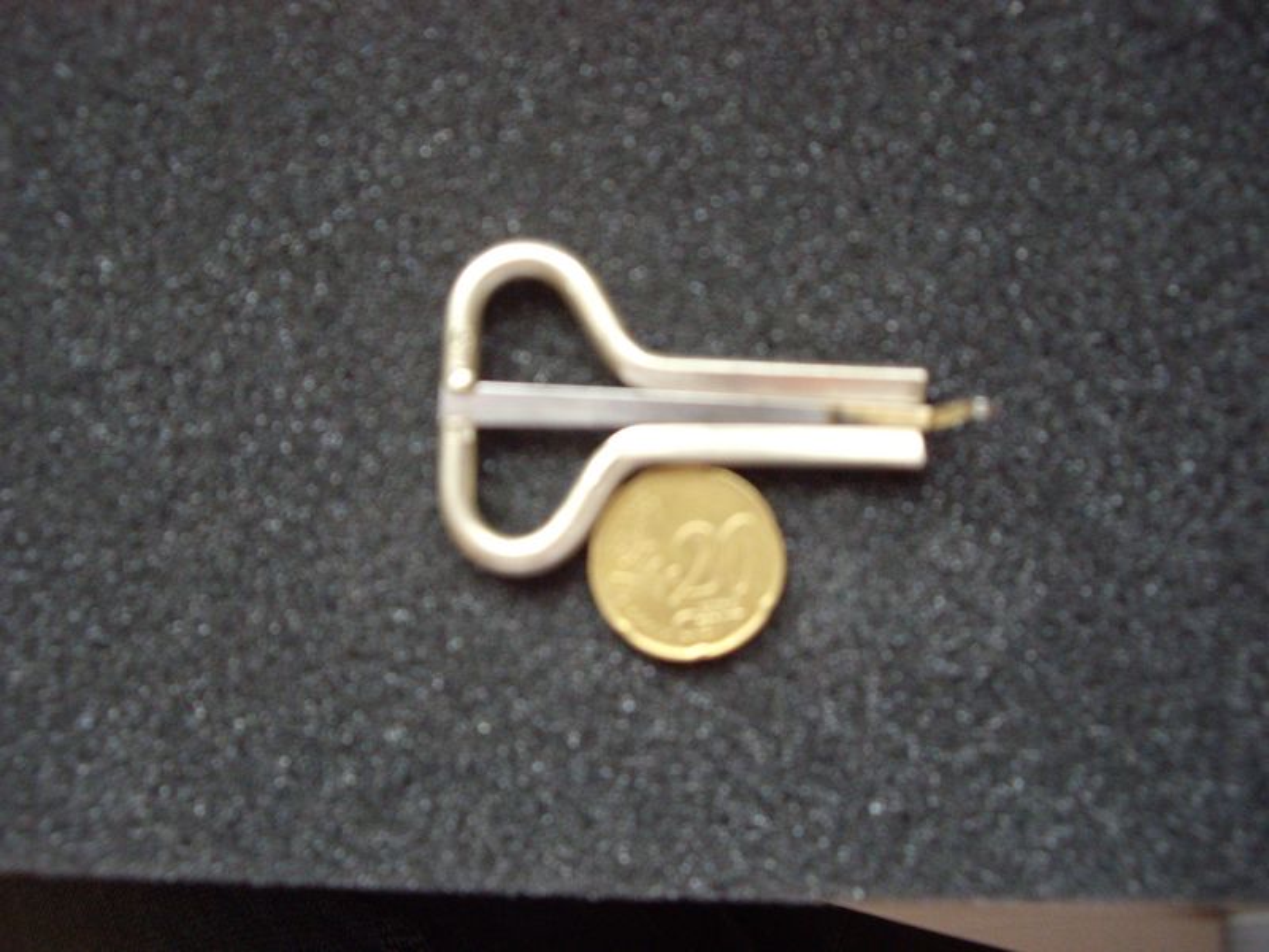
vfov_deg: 37.7
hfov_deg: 49.0
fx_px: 1393
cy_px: 476
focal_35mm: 38
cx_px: 634
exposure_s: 1/80
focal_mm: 7.9
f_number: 2.8
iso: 400
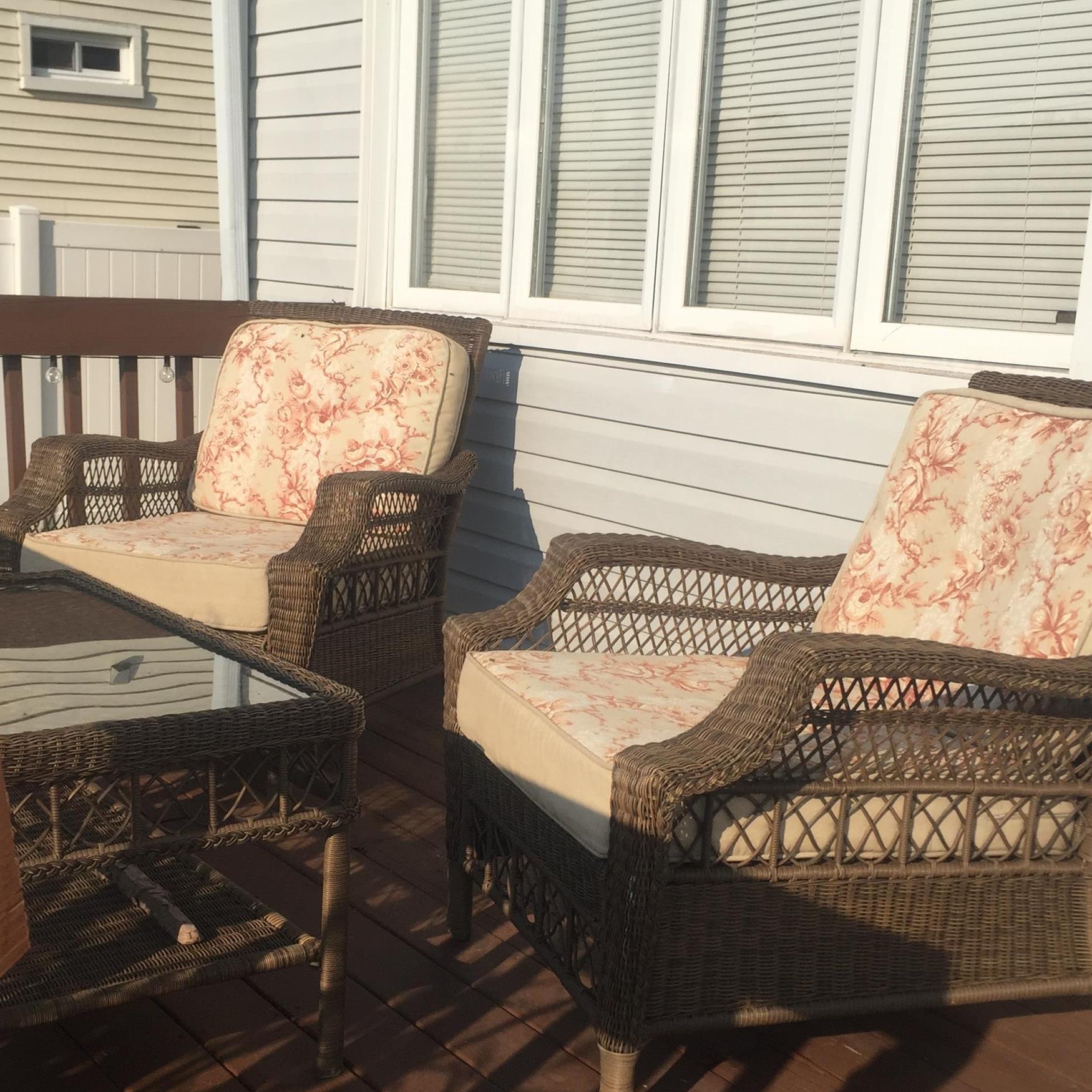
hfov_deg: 37.5
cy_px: 666
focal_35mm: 45
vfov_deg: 37.4
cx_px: 469
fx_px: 1606
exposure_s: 1/2639
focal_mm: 4.15
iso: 32
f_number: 2.2
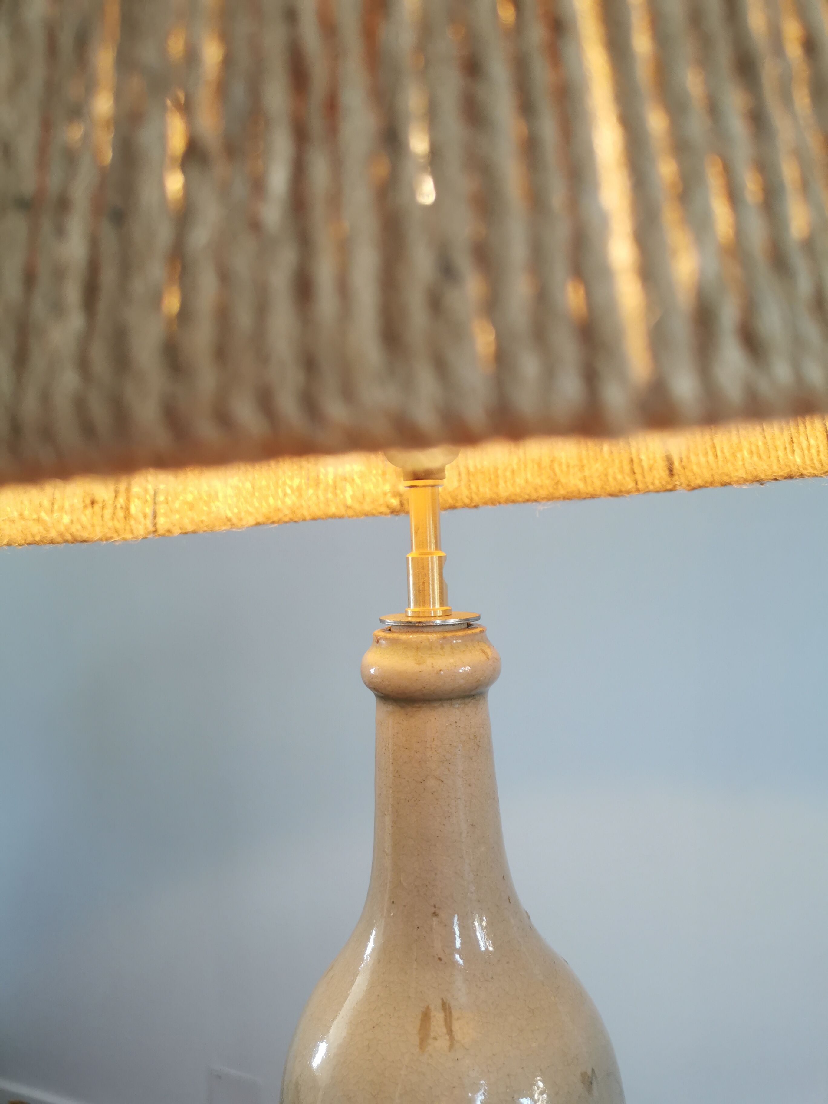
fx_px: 861
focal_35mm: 27
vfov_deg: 65.3
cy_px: 552
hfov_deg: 51.4
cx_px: 414
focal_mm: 5.58
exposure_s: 1/50
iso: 125
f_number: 1.8
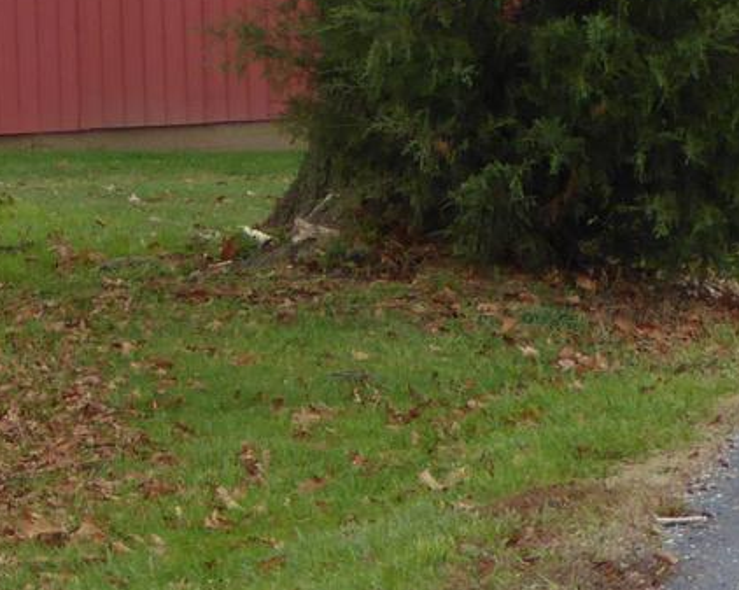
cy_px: -558
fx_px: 5595
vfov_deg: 5.9
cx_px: -403
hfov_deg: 7.4
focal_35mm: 256
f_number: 4.1
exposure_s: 1/160
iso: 100
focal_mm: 9.6
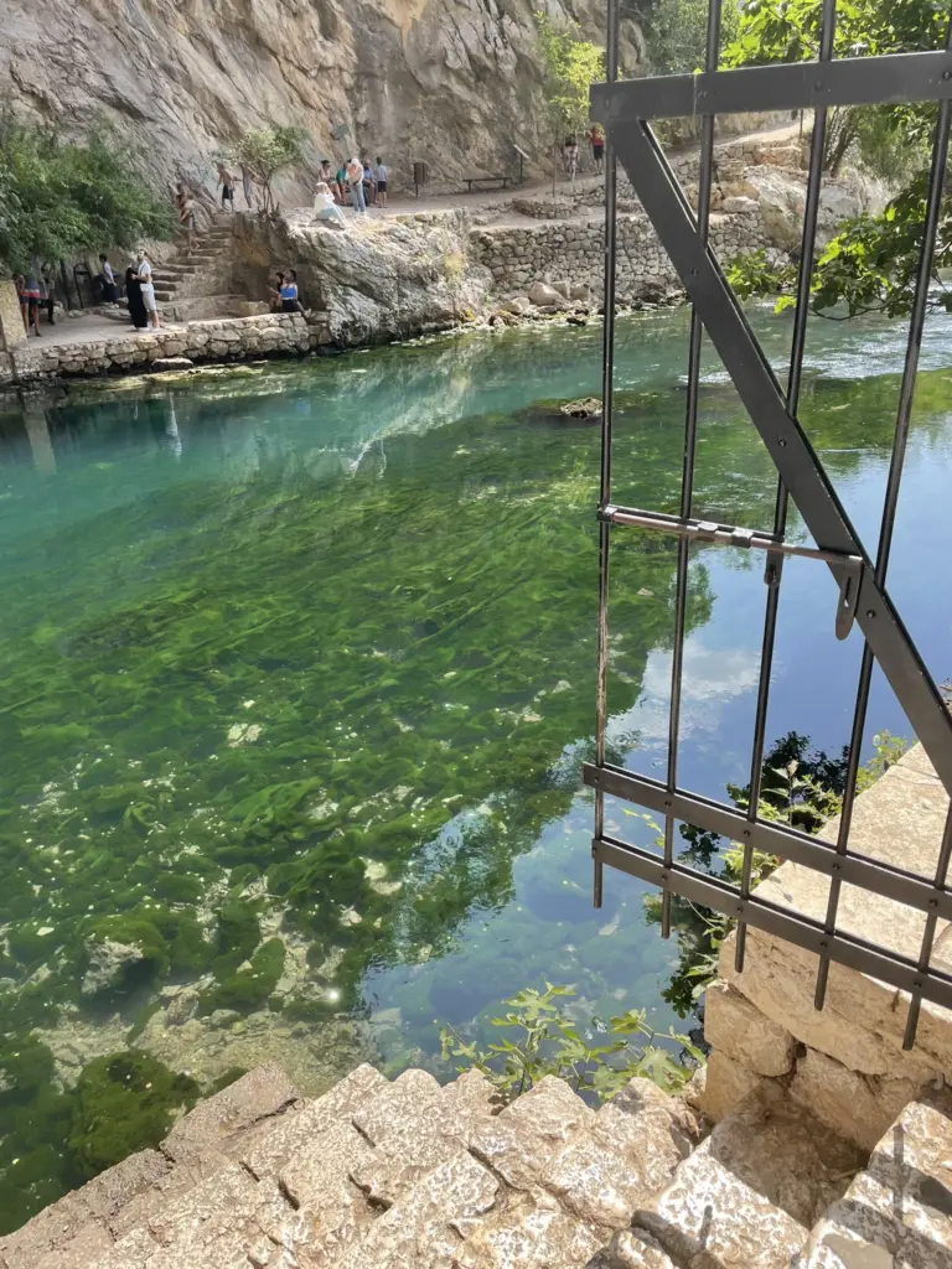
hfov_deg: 53.1
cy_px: 634
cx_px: 476
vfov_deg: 67.3
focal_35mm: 26
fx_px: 953
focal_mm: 4.2
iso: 32
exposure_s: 1/690
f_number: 1.6
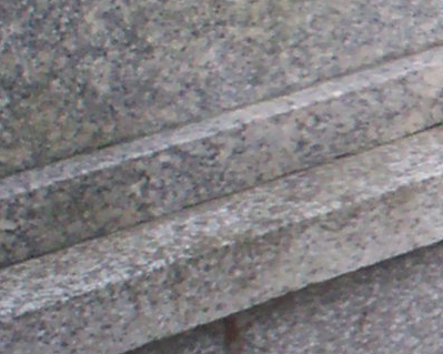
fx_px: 2975
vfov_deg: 6.8
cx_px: 1005
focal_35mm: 227
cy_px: 225
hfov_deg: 8.0
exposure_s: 1/91.2
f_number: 4.5
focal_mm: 6
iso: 100
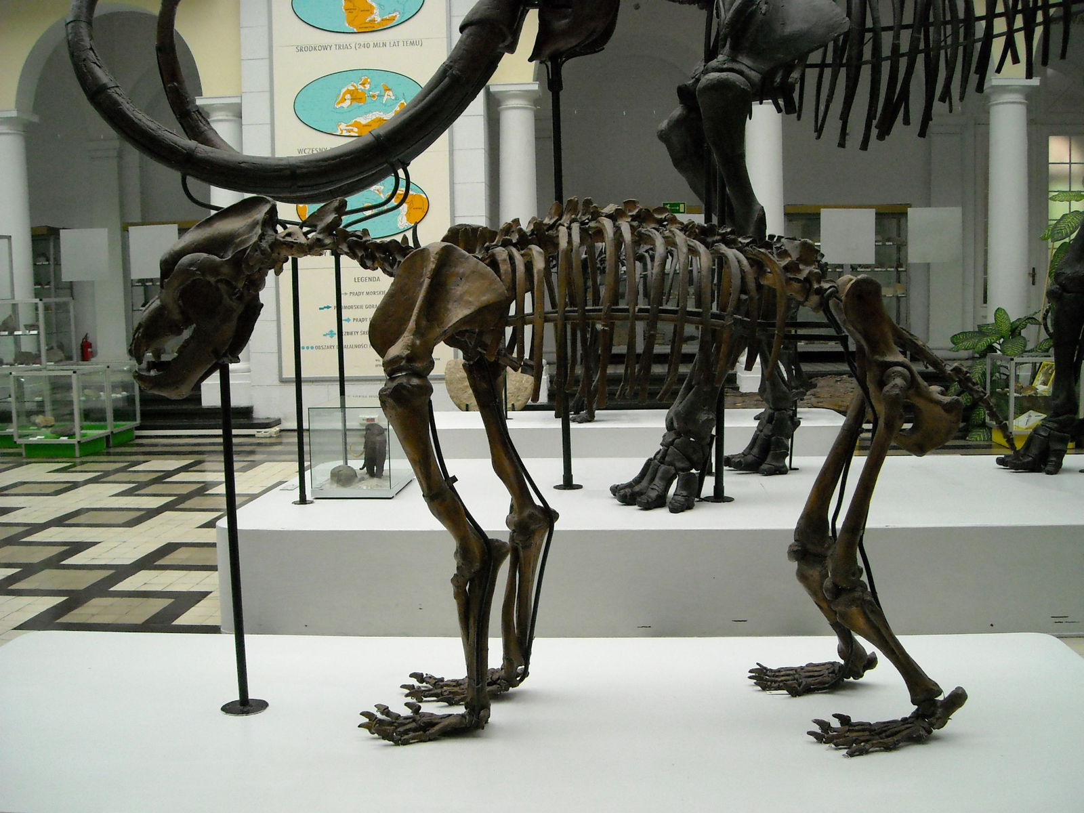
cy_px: 406
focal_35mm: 35
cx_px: 542
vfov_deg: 40.7
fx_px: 1096
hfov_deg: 52.6
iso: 351
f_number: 2.8
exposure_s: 1/228
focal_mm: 5.7
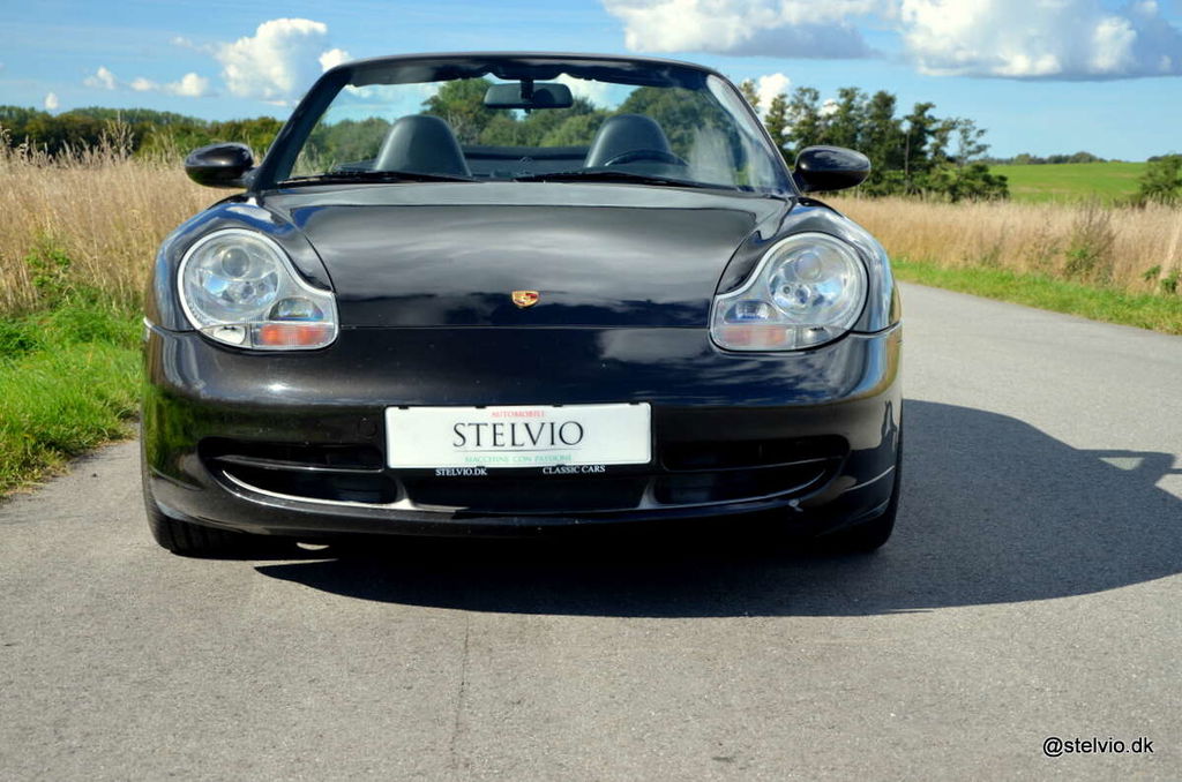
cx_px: 591
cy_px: 391
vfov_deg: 22.5
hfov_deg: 33.5
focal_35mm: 60
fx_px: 1966
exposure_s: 1/200
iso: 200
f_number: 7.1
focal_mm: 40
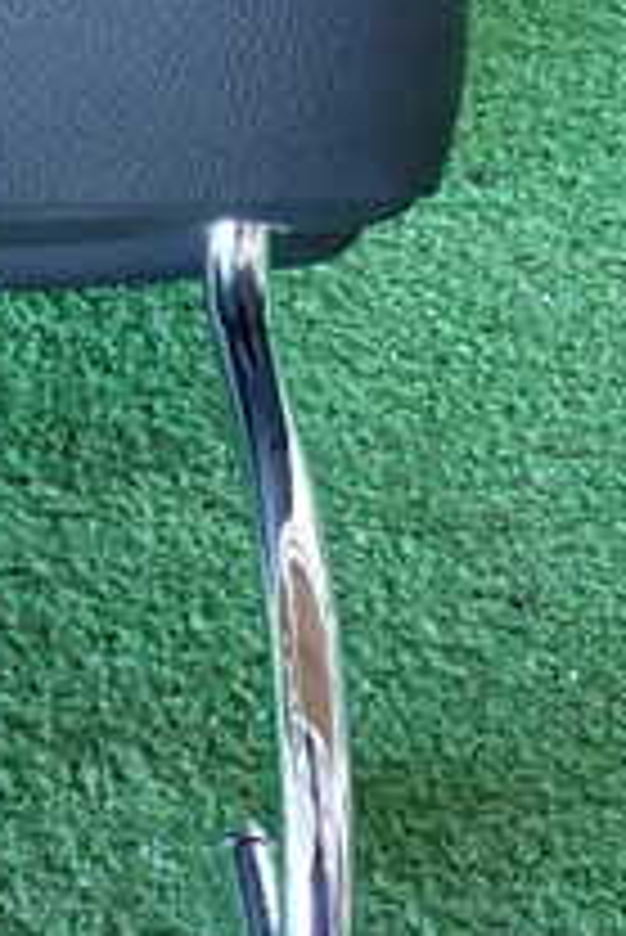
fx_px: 2343
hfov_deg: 14.7
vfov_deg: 22.5
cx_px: -153
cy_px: 274
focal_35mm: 90
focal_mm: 5.4
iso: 500
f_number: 2.3
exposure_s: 1/30
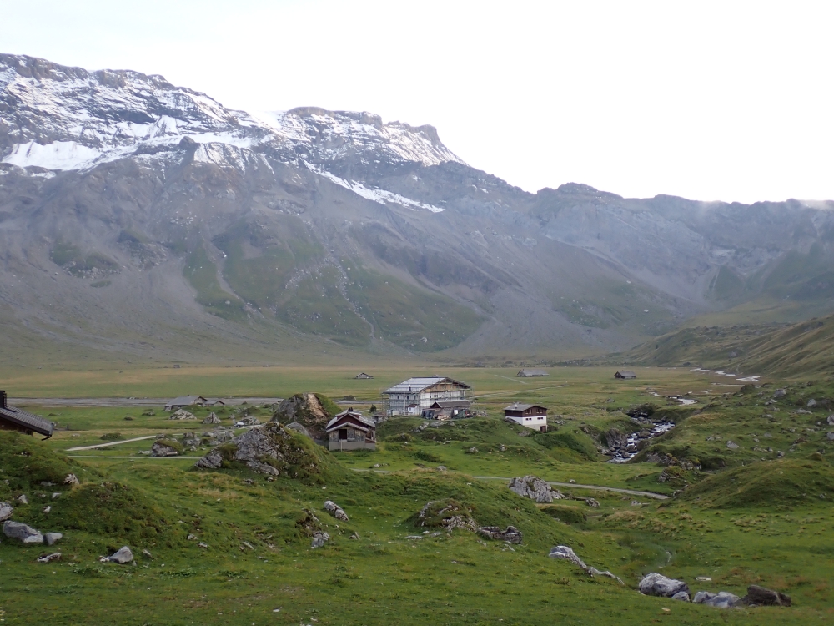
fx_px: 916
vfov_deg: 37.7
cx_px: 417
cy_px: 313
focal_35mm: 38
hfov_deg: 49.0
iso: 200
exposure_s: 1/125
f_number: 2.7
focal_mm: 6.83
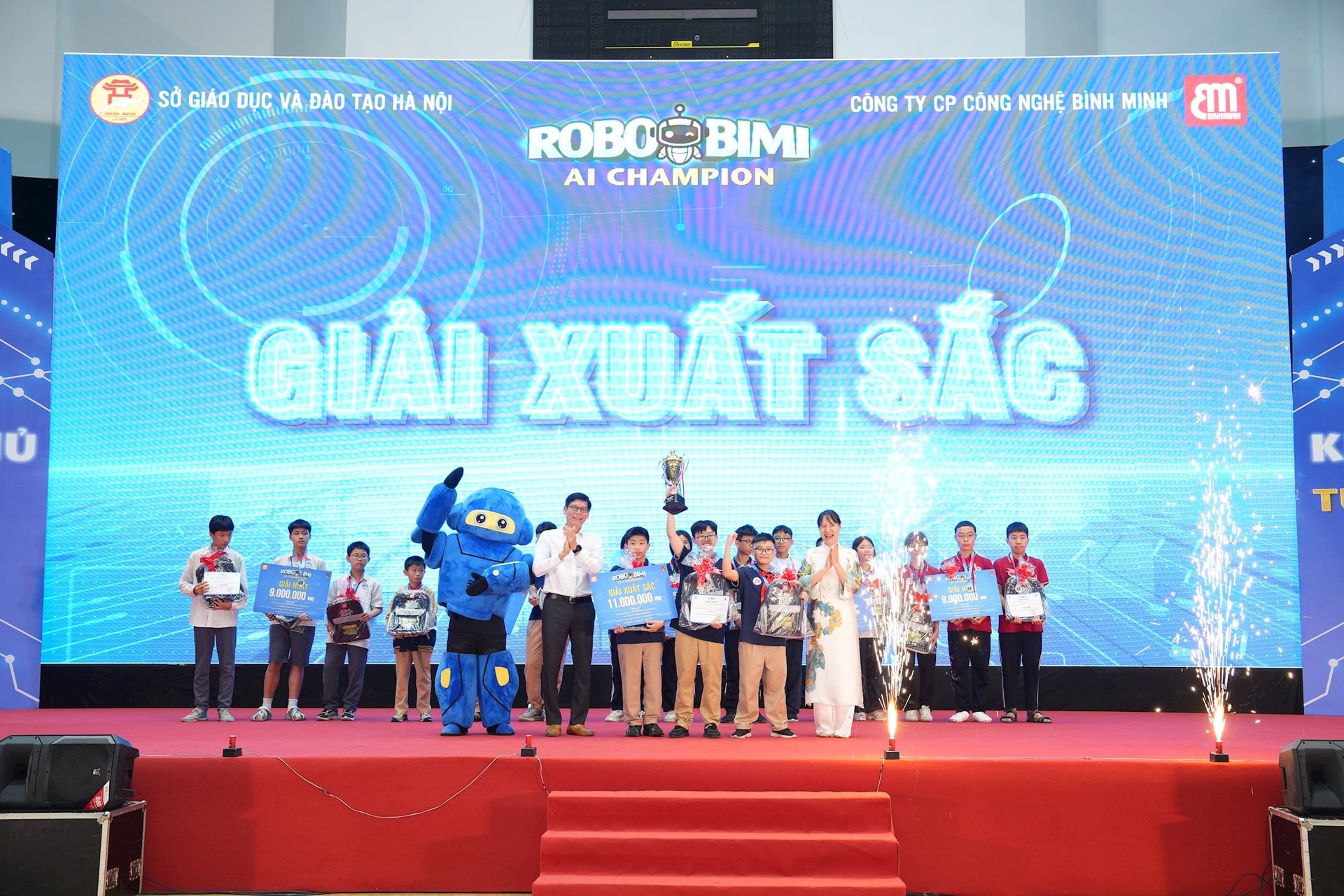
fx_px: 1493
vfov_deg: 33.4
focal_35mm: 40
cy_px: 448
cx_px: 672
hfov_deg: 48.5
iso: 800
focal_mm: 40
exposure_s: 1/100
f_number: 4.5
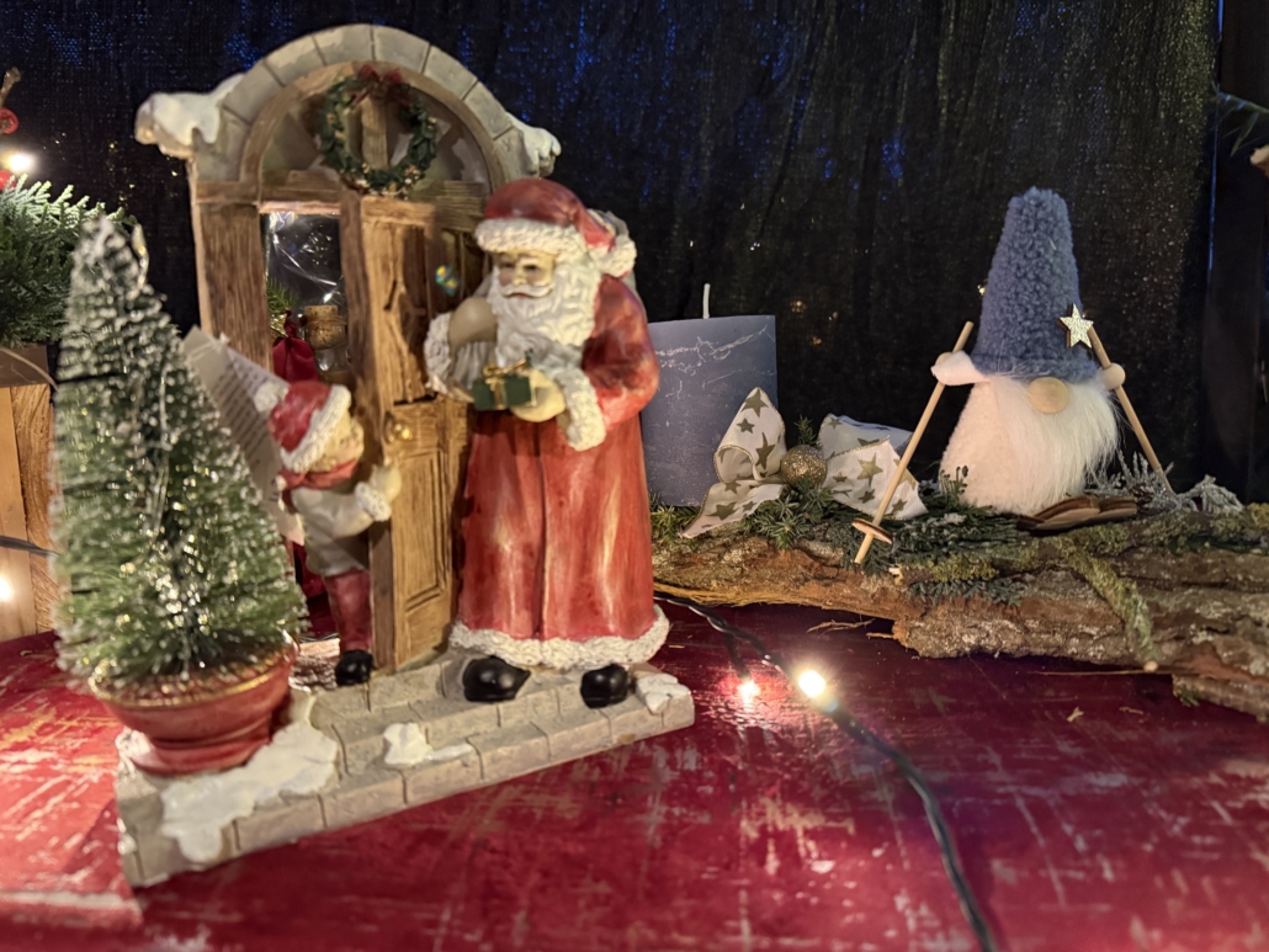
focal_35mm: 24
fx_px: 880
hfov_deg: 71.6
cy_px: 476
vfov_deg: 56.8
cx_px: 634
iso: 1000
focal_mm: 6.76
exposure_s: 1/28
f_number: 1.78
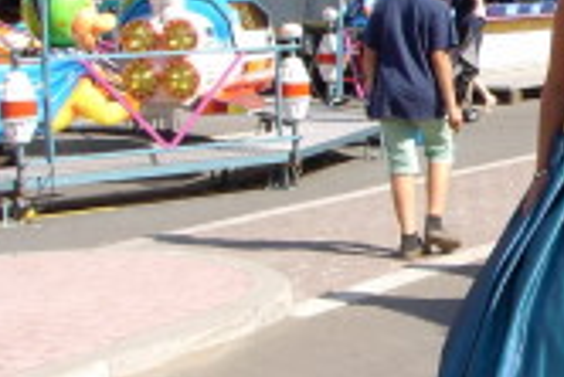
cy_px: 95
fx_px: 1882
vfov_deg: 11.4
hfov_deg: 16.3
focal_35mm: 120
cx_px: 697
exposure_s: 1/220
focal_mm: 6.2
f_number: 5
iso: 70
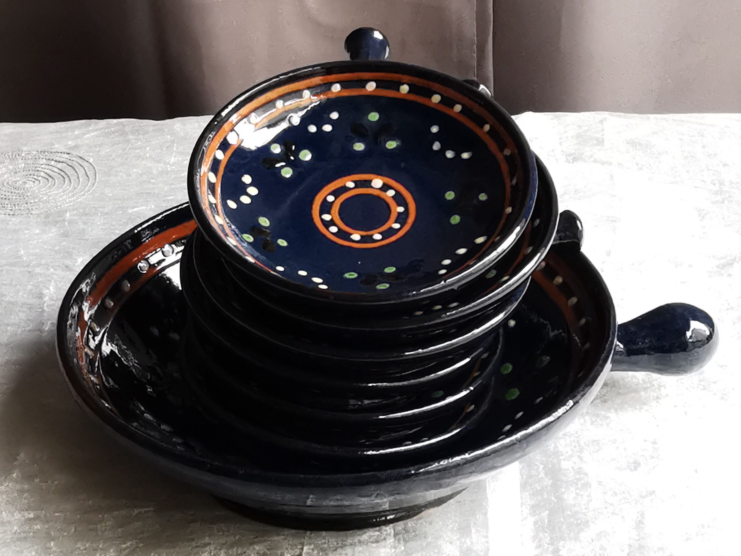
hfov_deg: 32.2
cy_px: 282
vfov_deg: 24.4
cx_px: 371
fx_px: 1284
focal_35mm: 60
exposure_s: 1/50
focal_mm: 2.26
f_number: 2.2
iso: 160
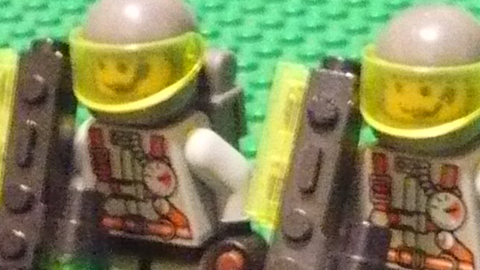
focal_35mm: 184
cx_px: 364
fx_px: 2341
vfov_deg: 6.6
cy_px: 270
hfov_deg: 11.7
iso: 800
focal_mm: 5.8
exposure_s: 1/5
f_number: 2.8
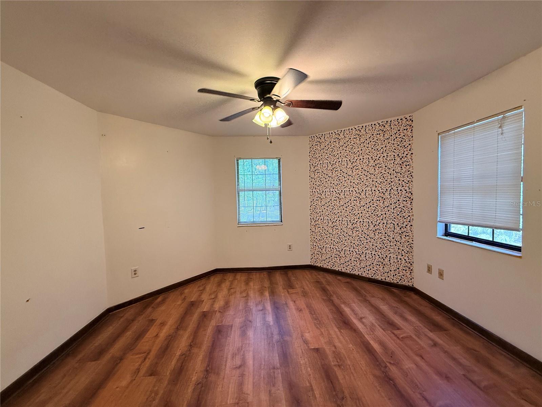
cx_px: 271
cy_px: 204
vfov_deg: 85.7
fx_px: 219
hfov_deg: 102.1
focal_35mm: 14
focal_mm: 2.22
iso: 400
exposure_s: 1/120
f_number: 2.2
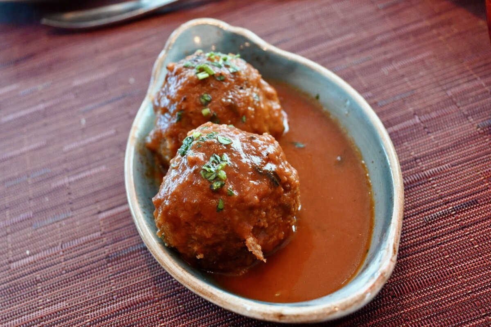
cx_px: 246
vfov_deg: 25.1
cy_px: 164
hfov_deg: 36.9
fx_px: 736
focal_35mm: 54
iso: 3200
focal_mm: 36
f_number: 5.3
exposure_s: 1/80
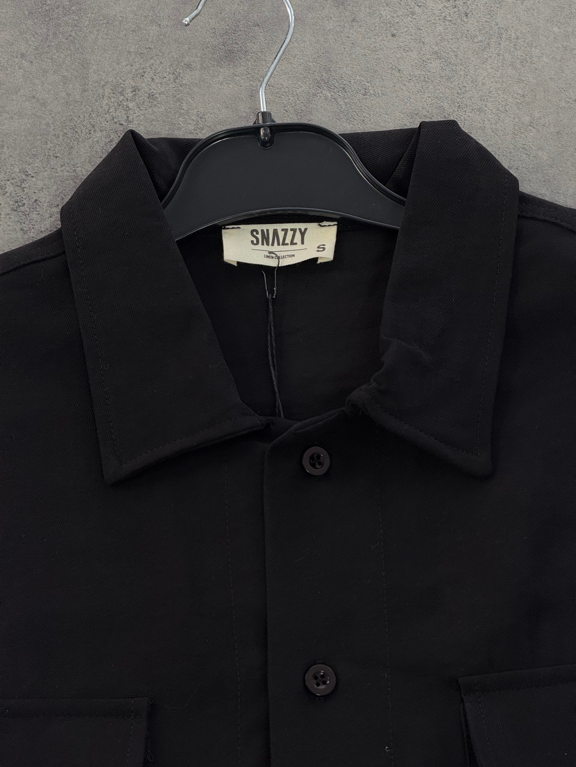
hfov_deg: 12.3
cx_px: 288
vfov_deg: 16.4
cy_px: 384
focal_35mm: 120
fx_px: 2662
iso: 200
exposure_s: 1/100
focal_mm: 15.66
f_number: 2.8
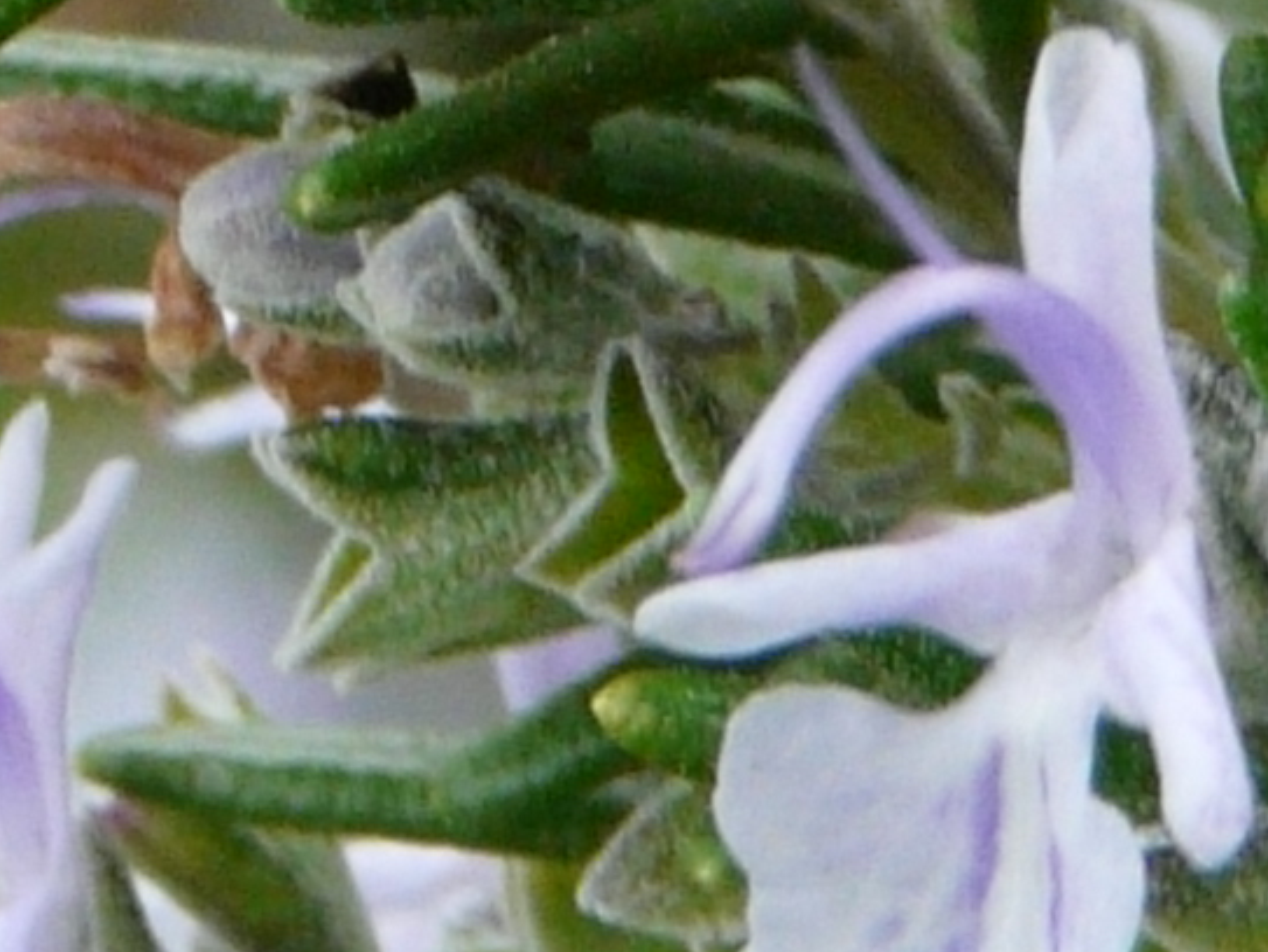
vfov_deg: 1.8
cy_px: -1090
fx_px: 30387
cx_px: -1147
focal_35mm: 829
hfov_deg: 2.4
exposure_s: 1/250
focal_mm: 22.6
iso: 200
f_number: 4
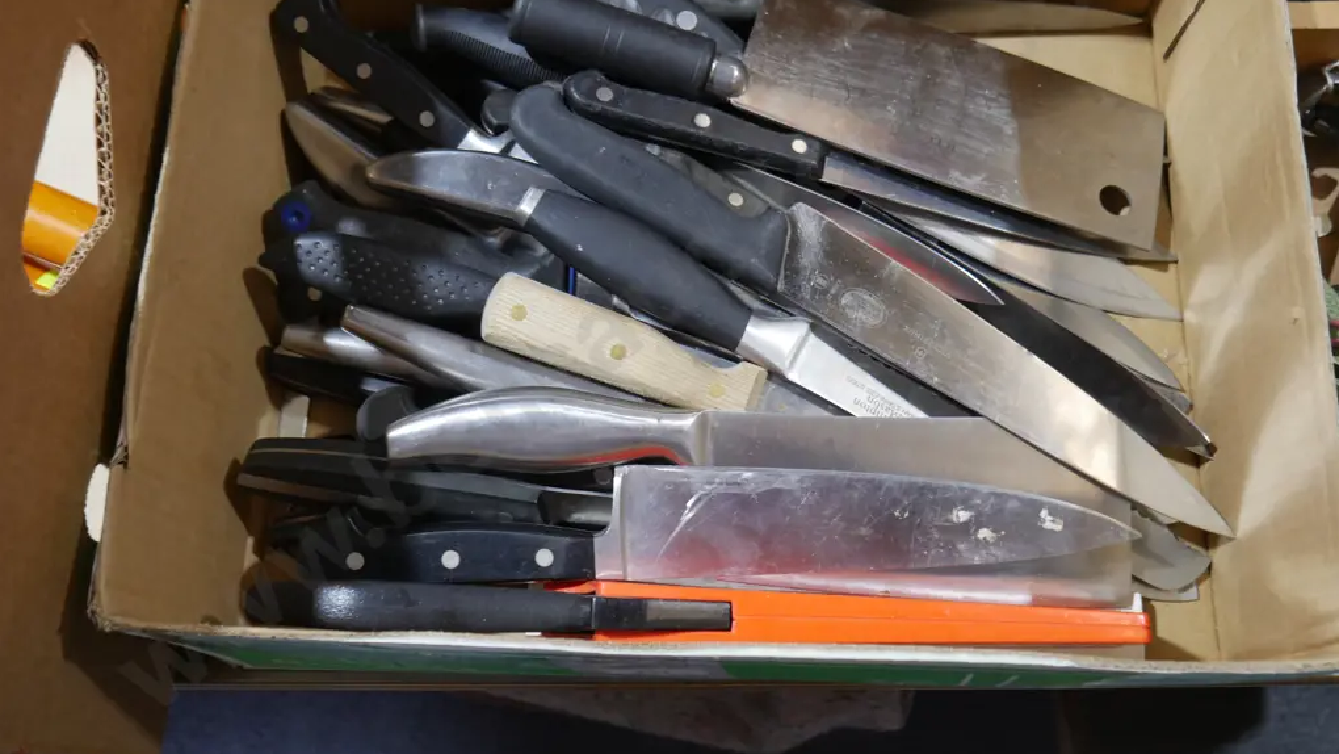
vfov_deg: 33.6
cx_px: 670
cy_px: 290
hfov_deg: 56.6
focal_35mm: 35
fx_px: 1243
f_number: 3.6
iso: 500
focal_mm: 16
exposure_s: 1/60
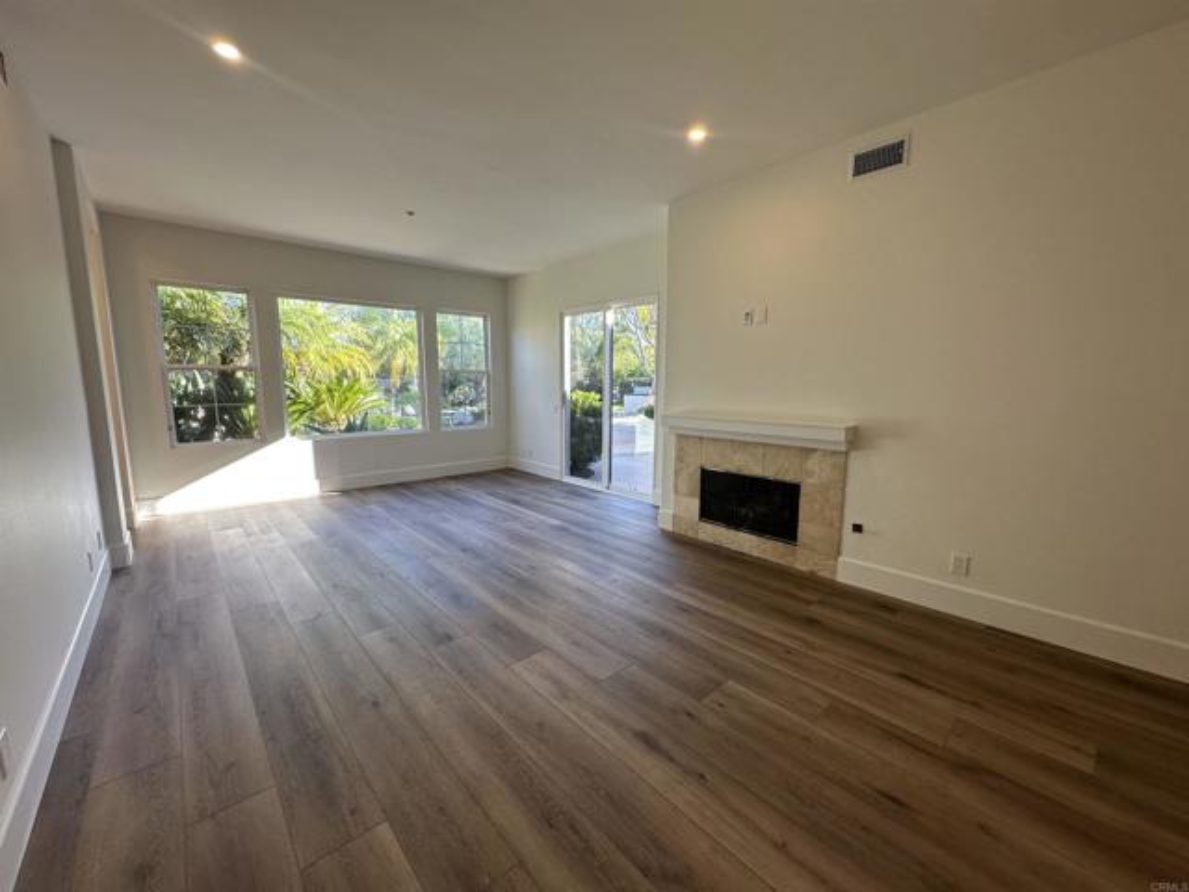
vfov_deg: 85.7
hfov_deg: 102.1
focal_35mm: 14
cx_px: 594
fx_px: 481
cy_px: 446
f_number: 2.2
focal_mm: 2.22
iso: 80
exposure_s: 1/120
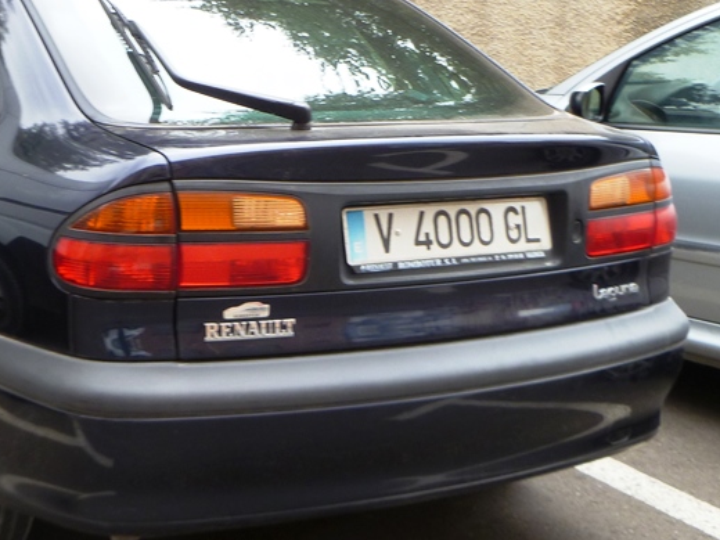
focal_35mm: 63
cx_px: 190
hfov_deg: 30.3
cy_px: 208
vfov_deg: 23.2
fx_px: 1310
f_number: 3.5
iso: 80
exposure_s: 1/50
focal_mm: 5.7
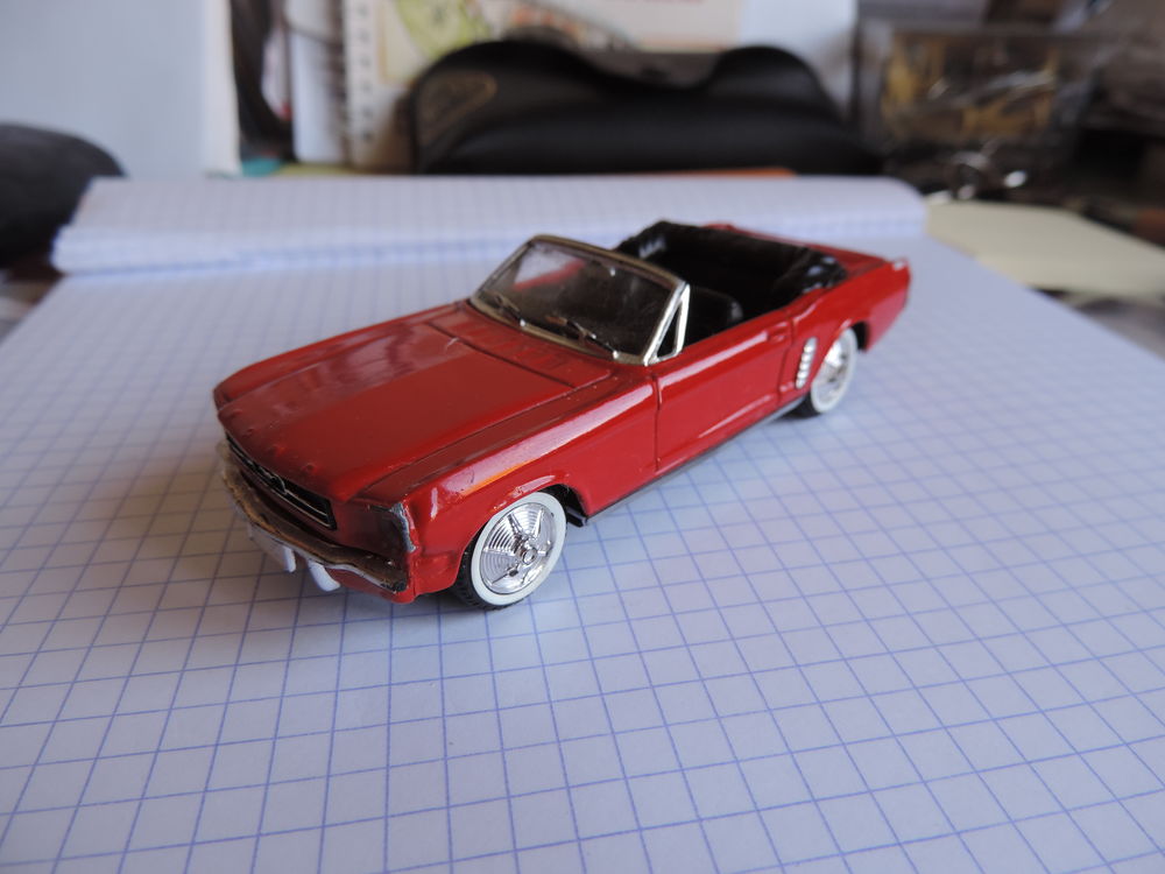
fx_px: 808
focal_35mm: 24
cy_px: 437
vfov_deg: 56.8
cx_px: 582
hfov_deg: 71.6
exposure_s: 1/30
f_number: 3
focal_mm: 4.3
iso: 90
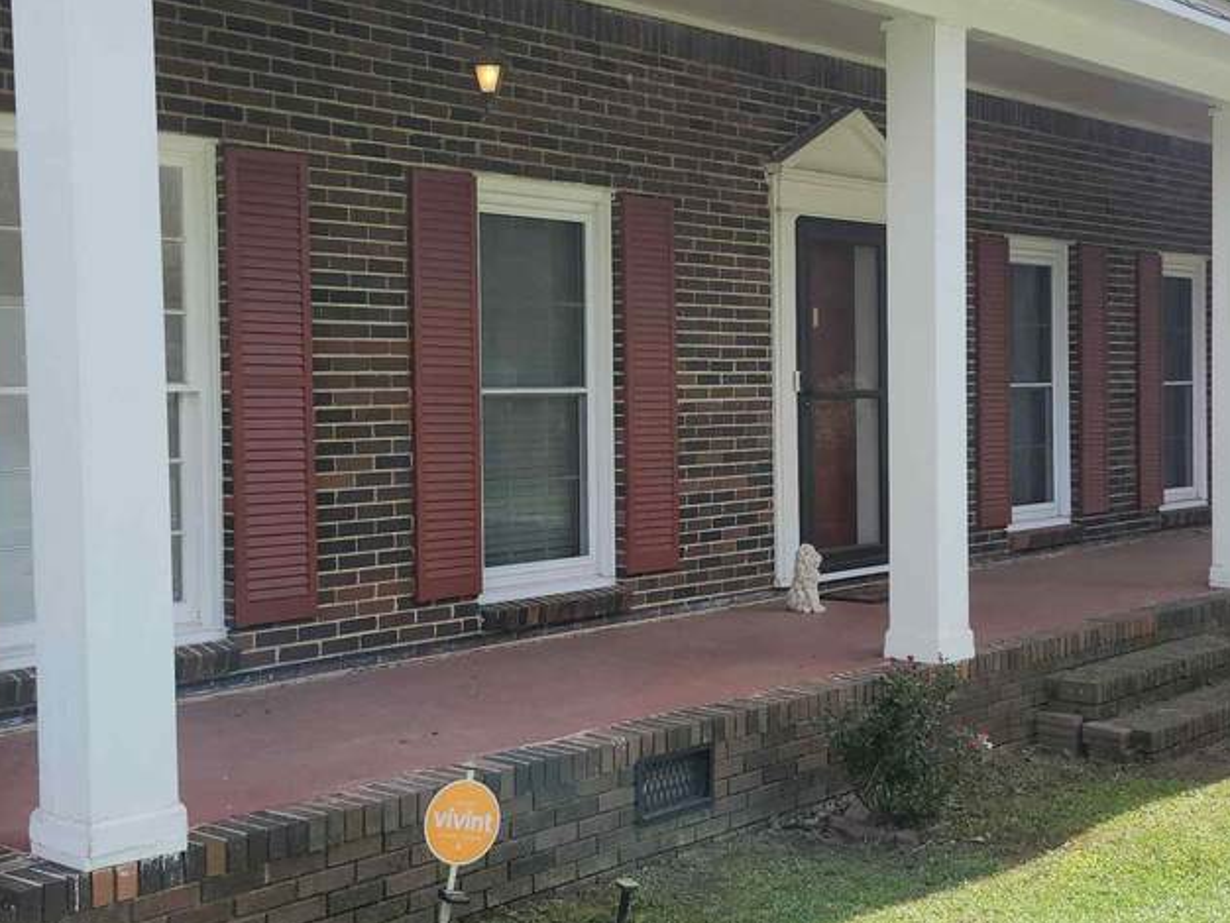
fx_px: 1671
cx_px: 643
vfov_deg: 30.9
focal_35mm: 47
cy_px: 465
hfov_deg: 40.4
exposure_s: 1/976
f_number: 1.8
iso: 25
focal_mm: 5.54
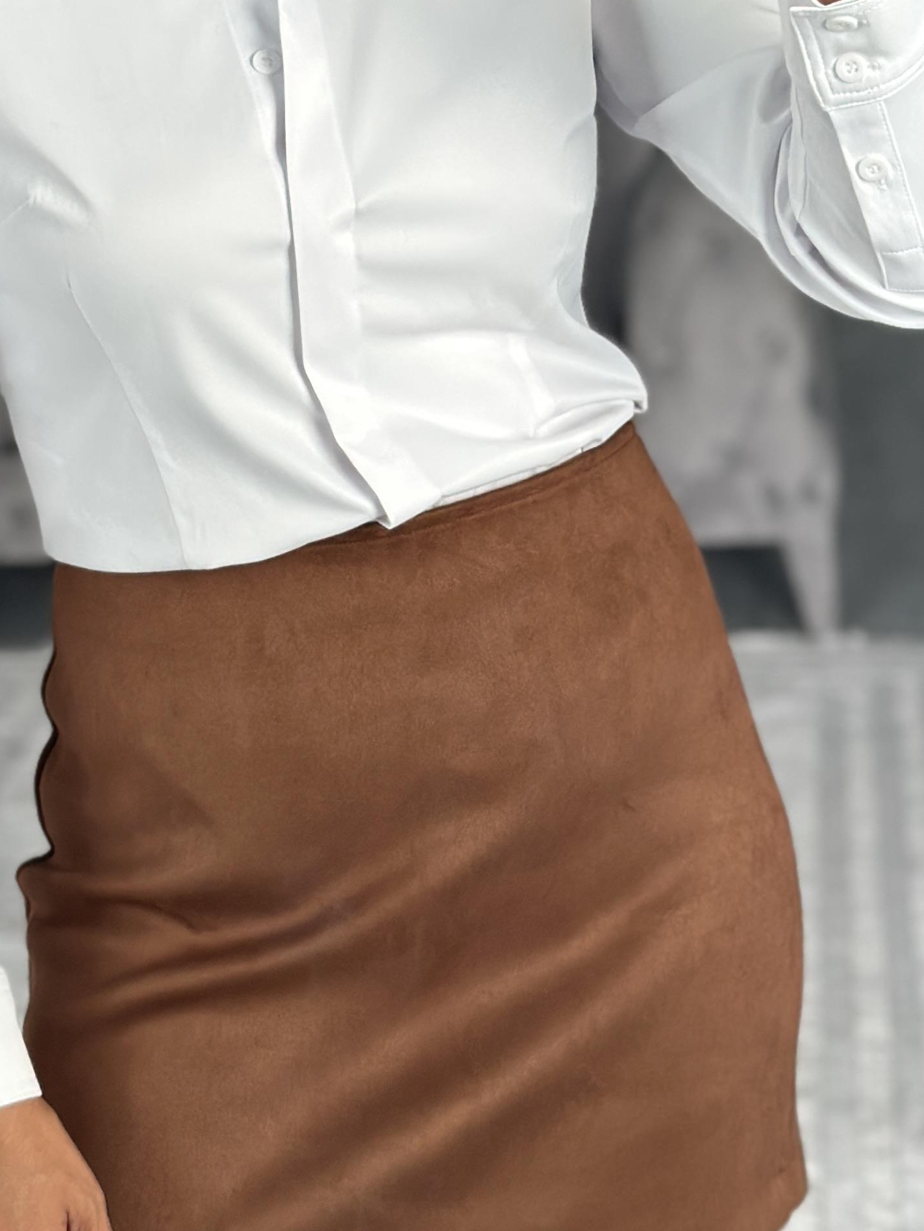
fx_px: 3630
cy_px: 200
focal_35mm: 102
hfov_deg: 14.5
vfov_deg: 19.0
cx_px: 356
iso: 125
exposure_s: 1/107
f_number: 1.78
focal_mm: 6.86
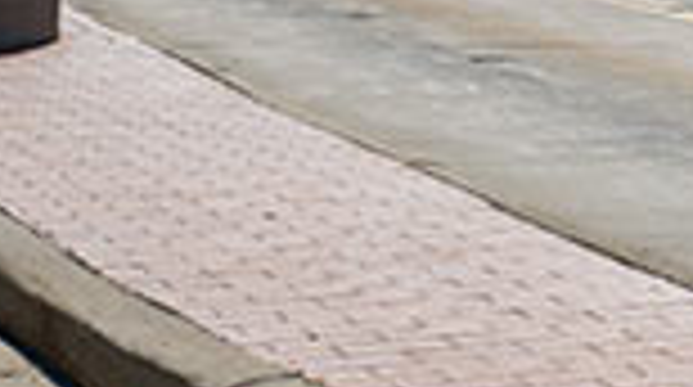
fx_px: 3339
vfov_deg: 6.5
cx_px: 549
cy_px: -367
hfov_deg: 11.8
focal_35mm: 182
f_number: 8
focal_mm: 46
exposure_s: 1/1000
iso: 200
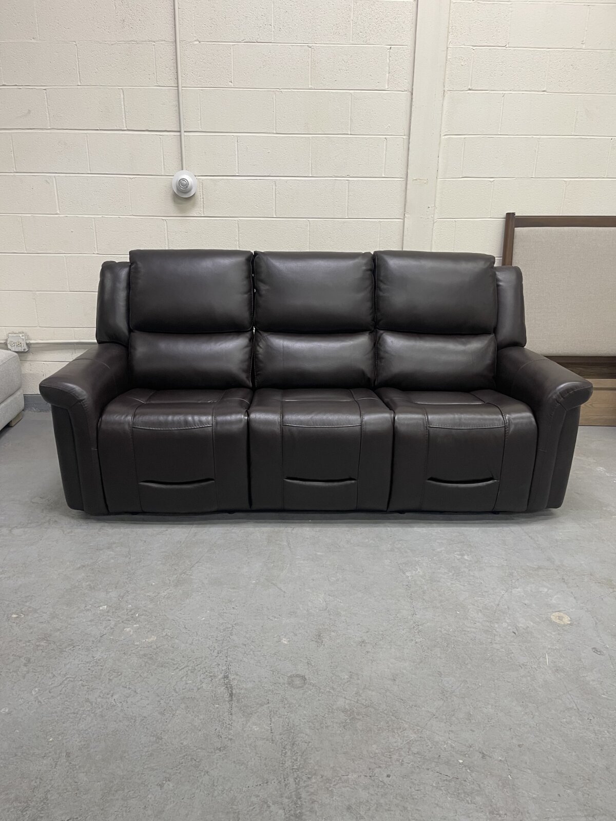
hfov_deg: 54.9
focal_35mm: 25
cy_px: 410
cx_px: 308
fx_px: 593
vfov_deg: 69.4
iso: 125
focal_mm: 5.1
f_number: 1.6
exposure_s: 1/60
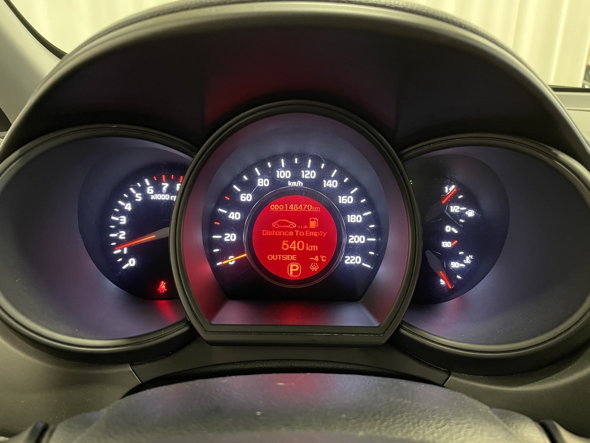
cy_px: 222
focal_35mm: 26
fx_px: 443
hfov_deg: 67.3
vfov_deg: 53.1
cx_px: 295
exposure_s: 1/25
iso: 800
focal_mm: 4.2
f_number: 1.6
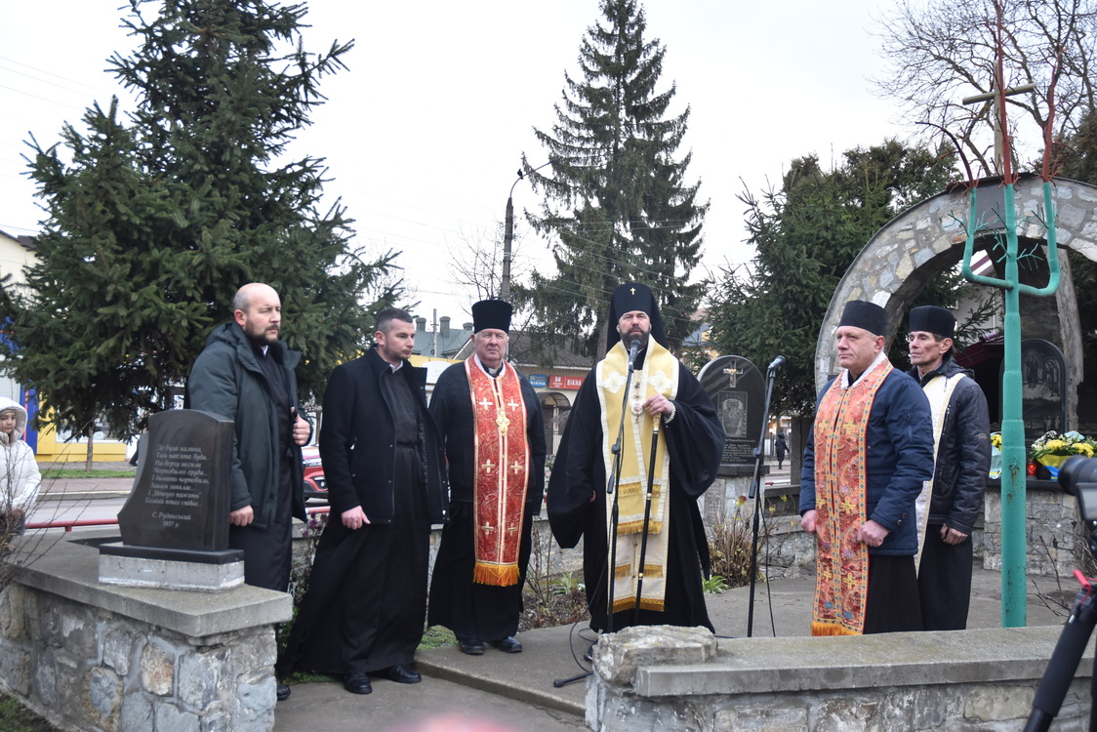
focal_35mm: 33
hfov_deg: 57.2
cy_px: 366
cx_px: 548
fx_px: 1006
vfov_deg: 40.0
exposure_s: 1/250
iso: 400
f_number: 4.5
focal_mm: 22
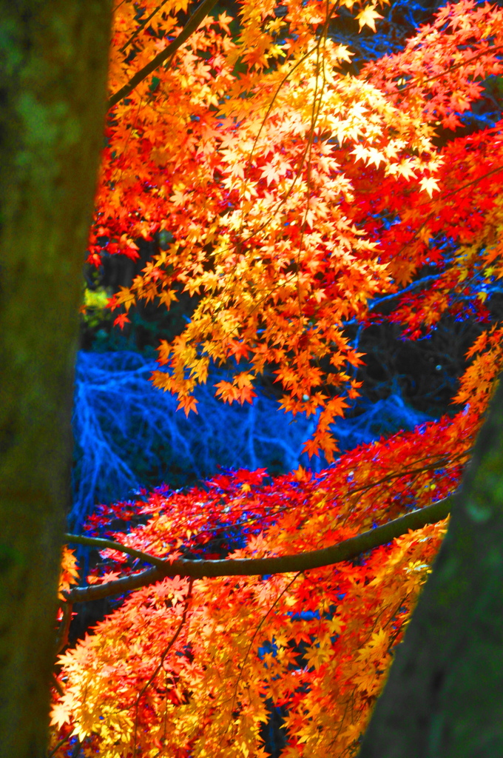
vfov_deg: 11.4
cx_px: 252
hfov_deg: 7.6
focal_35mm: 180
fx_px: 3782
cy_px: 379
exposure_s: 1/100
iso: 800
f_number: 9
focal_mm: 120
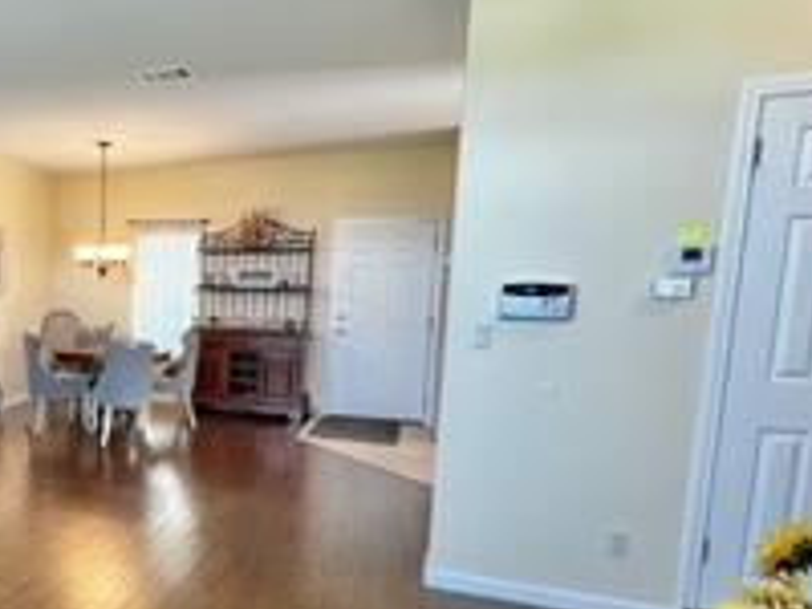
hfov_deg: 58.4
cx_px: 93
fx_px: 610
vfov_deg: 52.6
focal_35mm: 26
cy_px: 374
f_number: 1.8
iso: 125
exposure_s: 1/60
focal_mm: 1.57
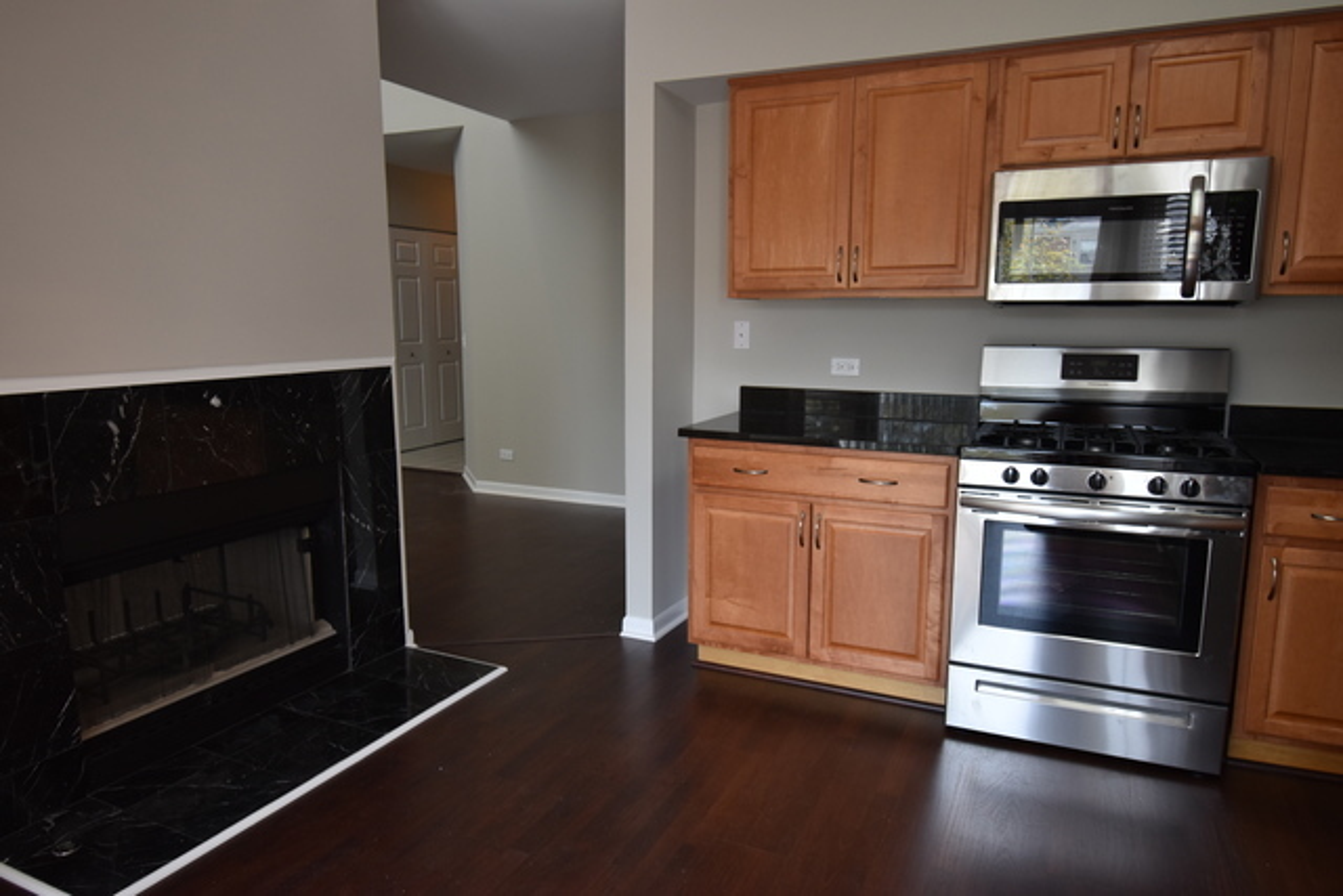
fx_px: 840
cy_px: 448
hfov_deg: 77.3
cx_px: 672
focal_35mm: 22
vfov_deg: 56.2
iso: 400
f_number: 5.3
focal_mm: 15
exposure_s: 1/125
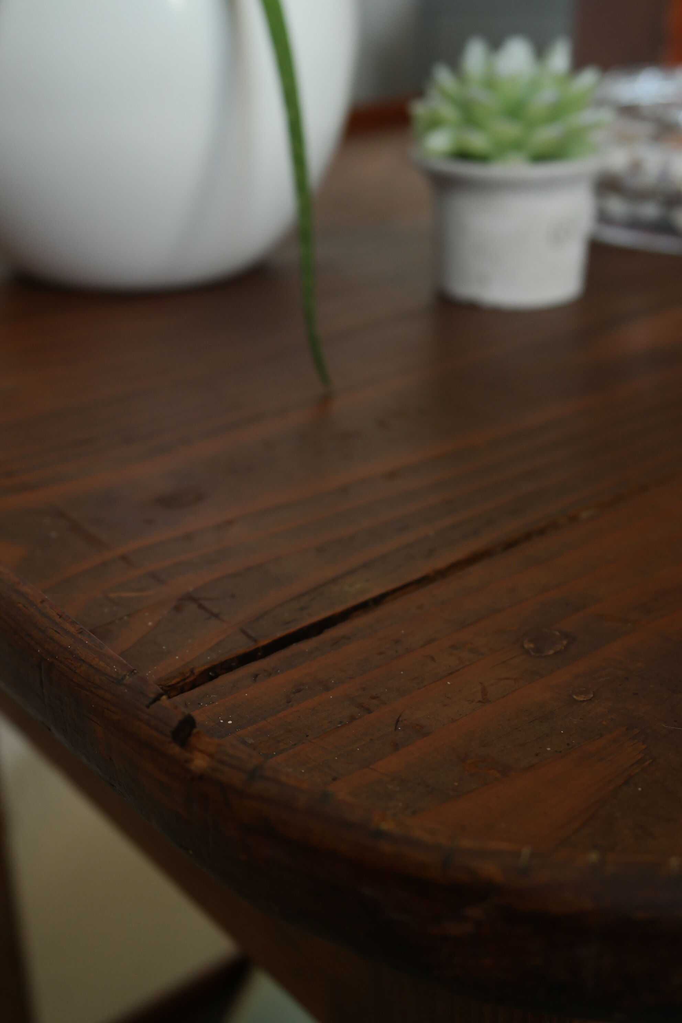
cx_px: 341
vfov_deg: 42.7
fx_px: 1307
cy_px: 512
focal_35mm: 46
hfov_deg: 29.2
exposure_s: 1/30
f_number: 5.6
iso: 400
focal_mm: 30
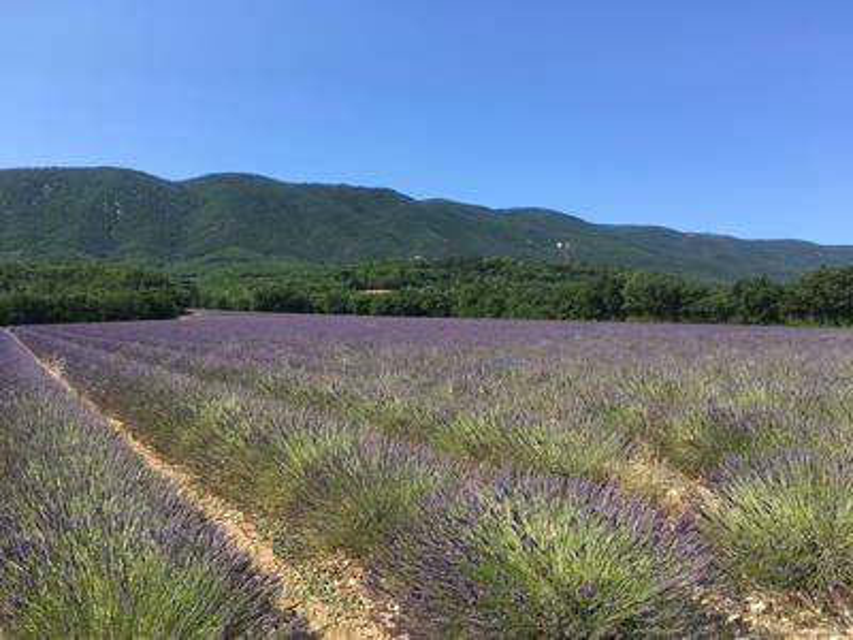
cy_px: 320
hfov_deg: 61.7
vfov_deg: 48.2
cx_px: 426
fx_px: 715
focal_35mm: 29
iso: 25
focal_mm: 4.15
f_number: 2.2
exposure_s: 1/1221
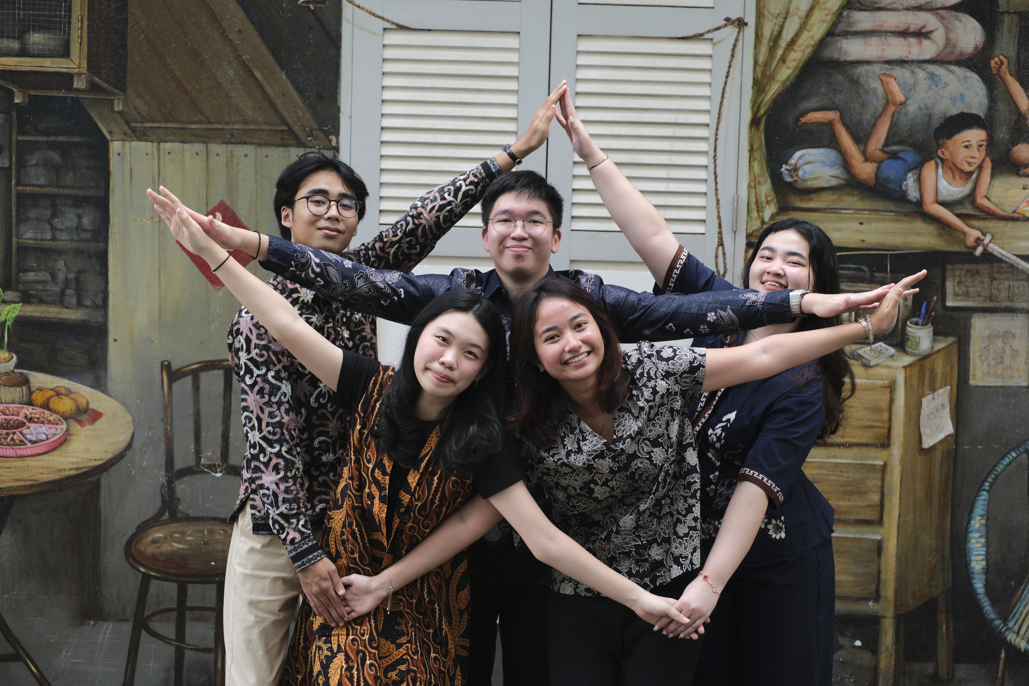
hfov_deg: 37.5
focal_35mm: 53
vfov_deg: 25.5
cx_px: 514
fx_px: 1515
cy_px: 343
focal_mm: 35
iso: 125
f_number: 2.8
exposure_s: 1/125
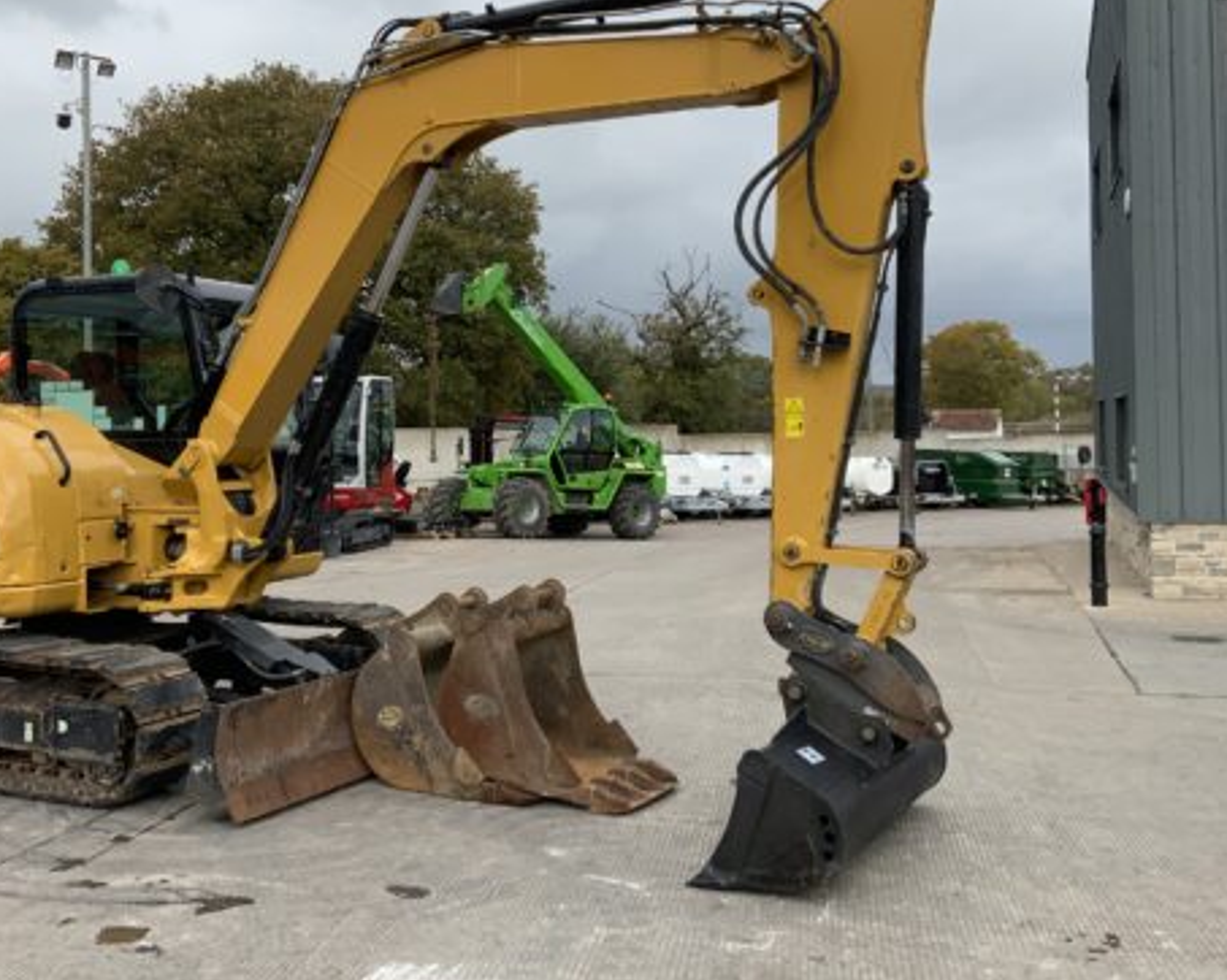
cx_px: 504
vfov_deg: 37.2
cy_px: 401
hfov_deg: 45.6
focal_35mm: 40
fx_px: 1452
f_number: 1.8
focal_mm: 3
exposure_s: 1/1451
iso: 16
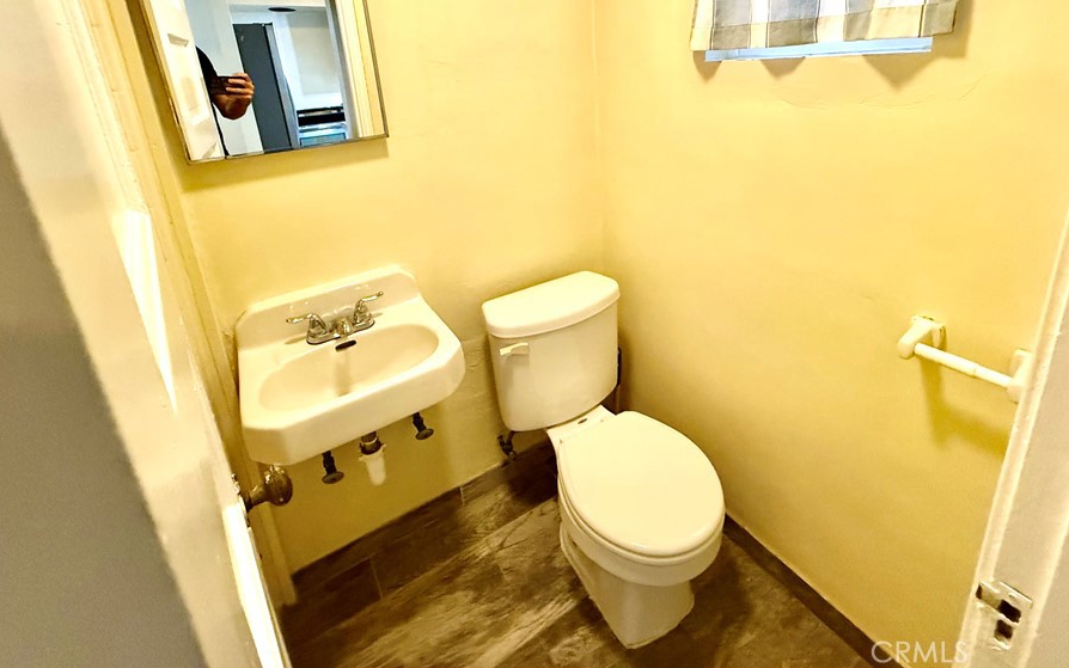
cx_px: 552
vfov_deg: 65.8
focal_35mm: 17
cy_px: 210
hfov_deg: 94.3
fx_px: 495
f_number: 2.2
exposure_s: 1/60
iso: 640
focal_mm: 2.22
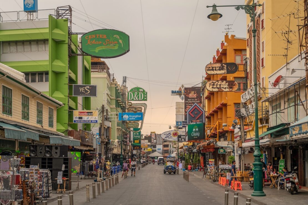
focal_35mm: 45
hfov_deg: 43.6
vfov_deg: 29.9
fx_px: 385
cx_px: 154
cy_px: 102
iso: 100
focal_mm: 45
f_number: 2.8
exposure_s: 1/320
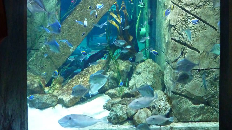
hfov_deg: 54.0
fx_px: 228
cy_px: -2
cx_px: 116
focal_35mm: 37
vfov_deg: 29.7
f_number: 3.3
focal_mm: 4.1
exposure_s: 1/20
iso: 800
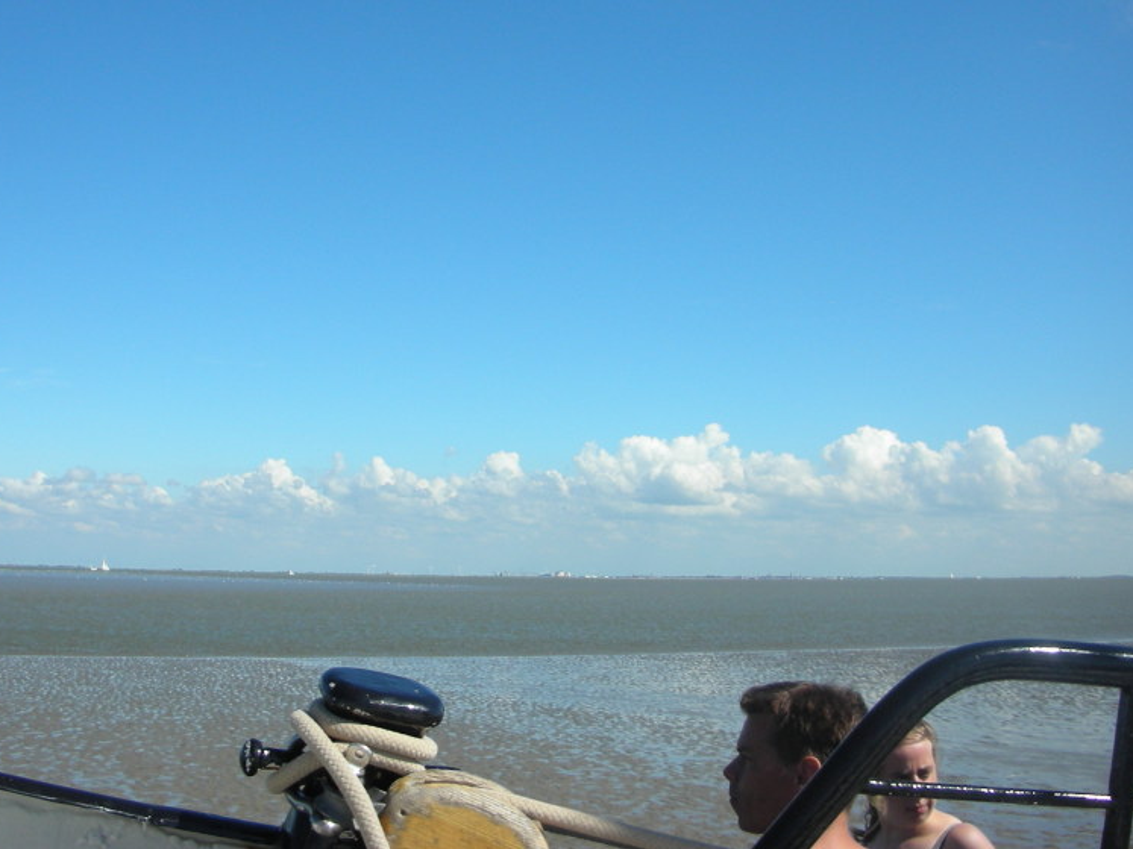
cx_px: 463
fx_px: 1571
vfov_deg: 30.0
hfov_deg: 39.5
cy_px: 279
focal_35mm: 48
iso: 50
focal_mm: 5.8
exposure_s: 1/110
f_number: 8.5
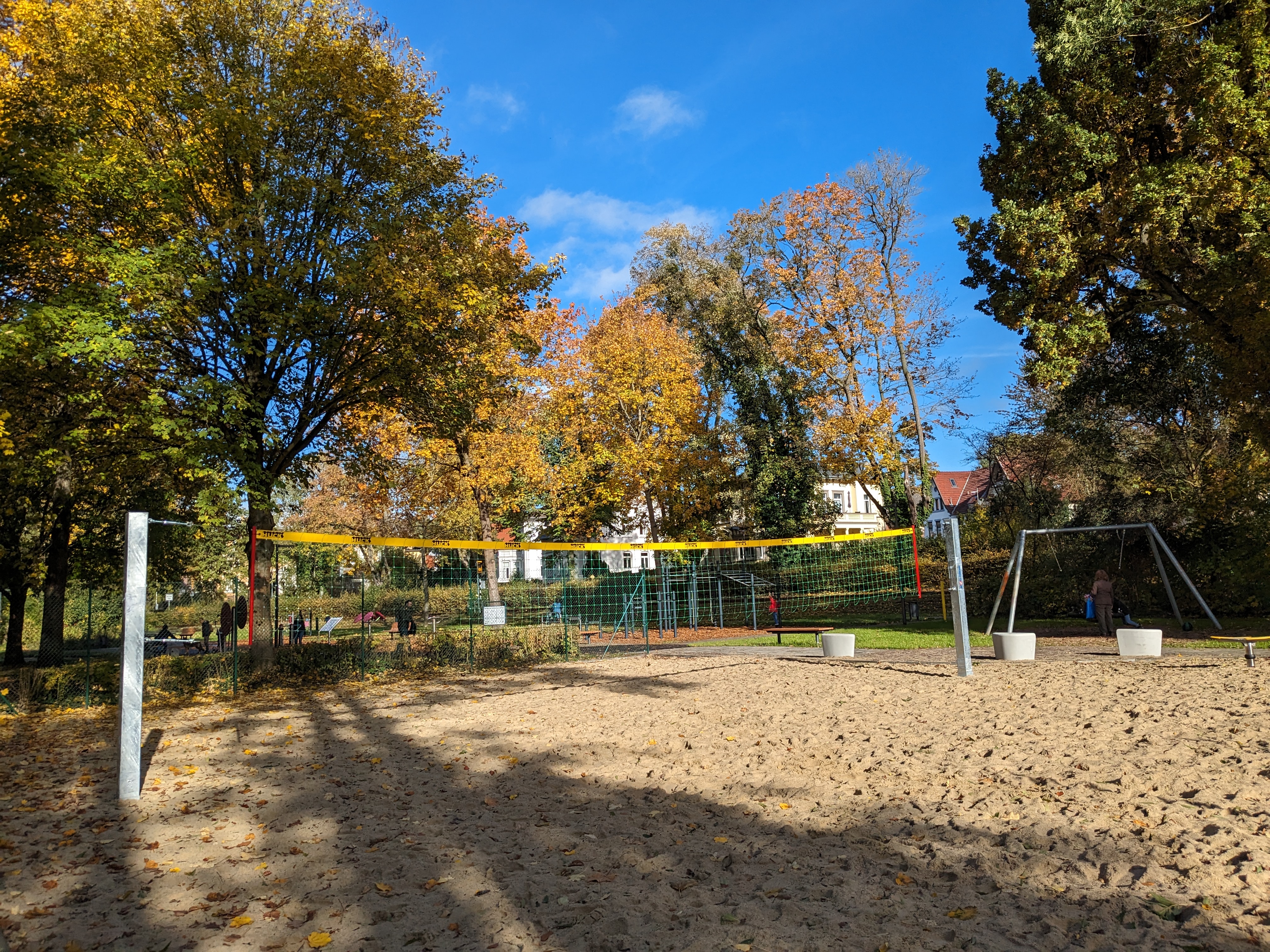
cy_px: 476
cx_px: 635
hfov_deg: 65.3
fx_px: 991
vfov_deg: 51.4
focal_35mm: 27
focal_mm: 4.38
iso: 53
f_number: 1.73
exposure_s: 1/2597
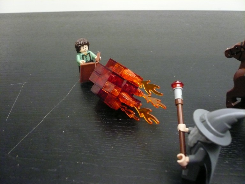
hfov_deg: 63.4
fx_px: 198
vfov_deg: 49.7
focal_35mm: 28
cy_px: 92
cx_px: 122
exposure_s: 1/8
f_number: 2.8
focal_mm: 4.6
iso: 400
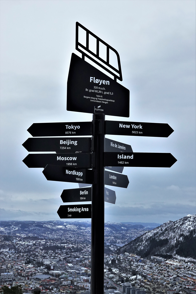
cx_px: 98
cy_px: 147
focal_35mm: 56
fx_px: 457
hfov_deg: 24.2
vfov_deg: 35.6
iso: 400
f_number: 8
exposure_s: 1/200
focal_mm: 20.49
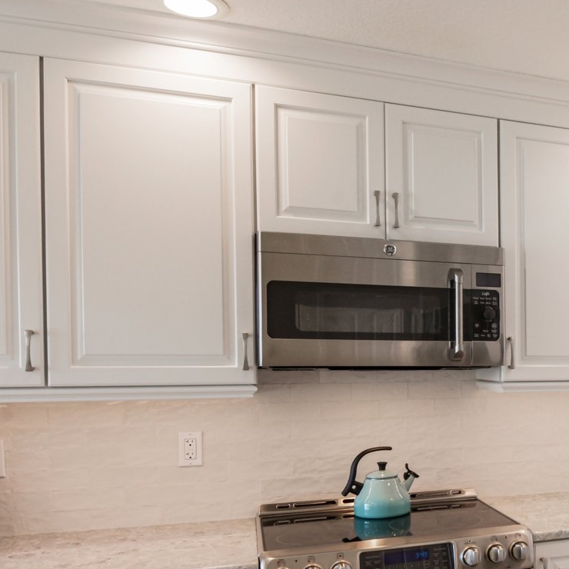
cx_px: 608
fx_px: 744
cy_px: 363
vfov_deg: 41.5
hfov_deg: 36.3
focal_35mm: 40
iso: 400
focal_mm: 17
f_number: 8
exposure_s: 1/50
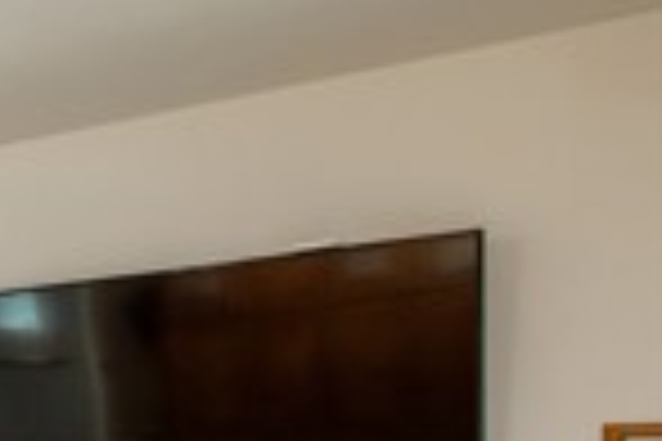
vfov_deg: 20.9
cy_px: 518
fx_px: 1122
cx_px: -757
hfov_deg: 17.7
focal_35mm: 61
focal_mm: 14
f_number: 4
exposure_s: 1/60
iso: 250
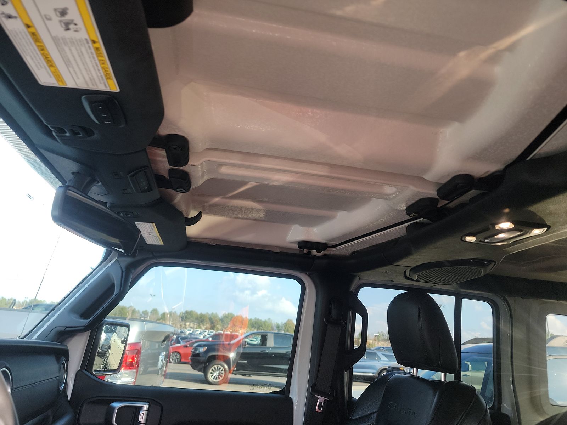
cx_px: 284
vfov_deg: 56.8
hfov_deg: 71.6
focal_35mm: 24
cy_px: 212
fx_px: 393
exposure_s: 1/119
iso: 63
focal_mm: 6.7
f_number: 1.8
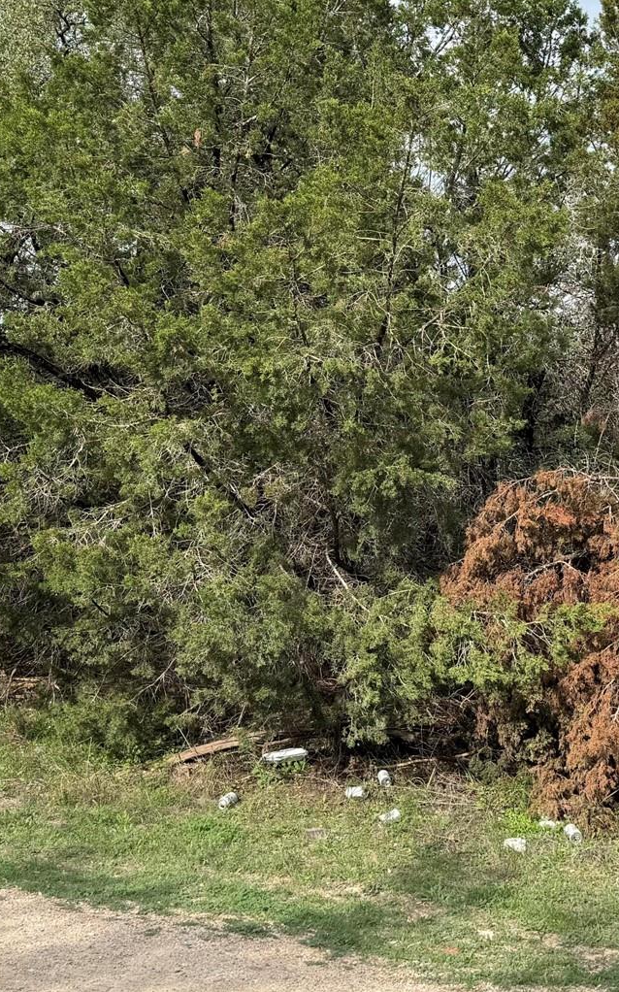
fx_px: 1378
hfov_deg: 25.3
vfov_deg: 39.4
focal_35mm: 51
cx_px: 362
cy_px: 388
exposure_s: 1/1560
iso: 80
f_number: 1.78
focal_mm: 6.86
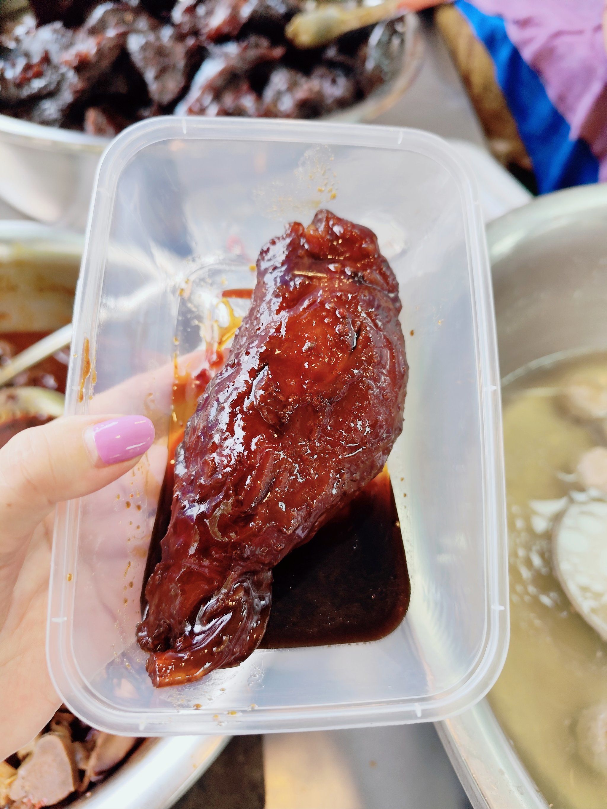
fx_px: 538
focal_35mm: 23
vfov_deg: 73.9
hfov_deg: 58.9
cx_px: 304
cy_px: 404
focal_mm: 6.14
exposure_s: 1/100
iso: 125
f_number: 1.65
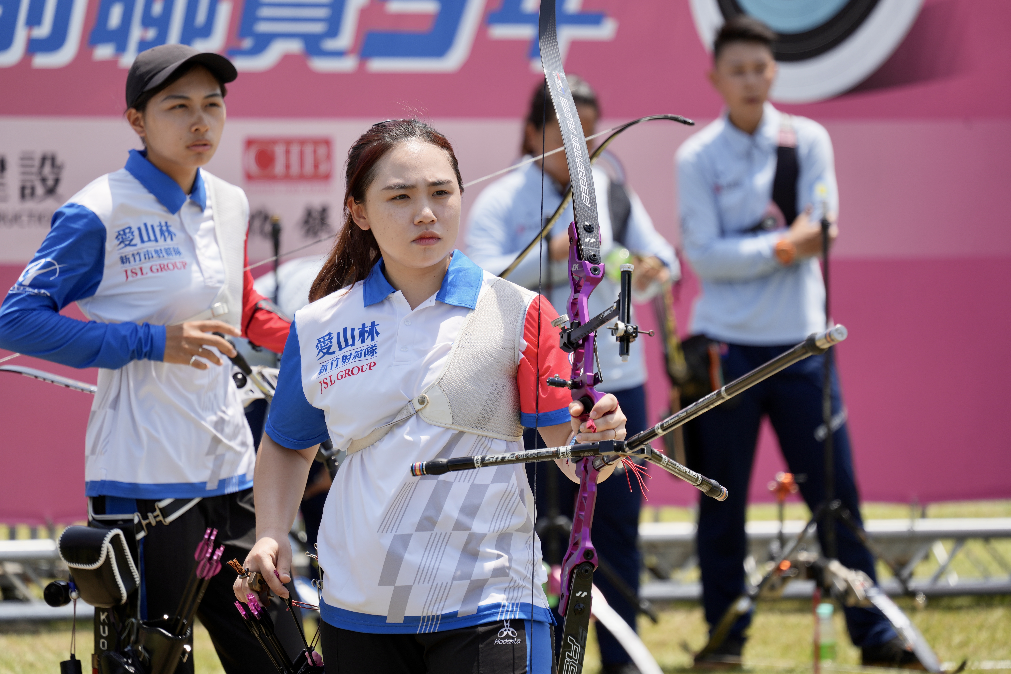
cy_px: 337
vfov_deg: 5.3
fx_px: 7273
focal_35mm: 259
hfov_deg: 8.0
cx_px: 506
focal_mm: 259
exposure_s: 1/500
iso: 100
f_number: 5.6
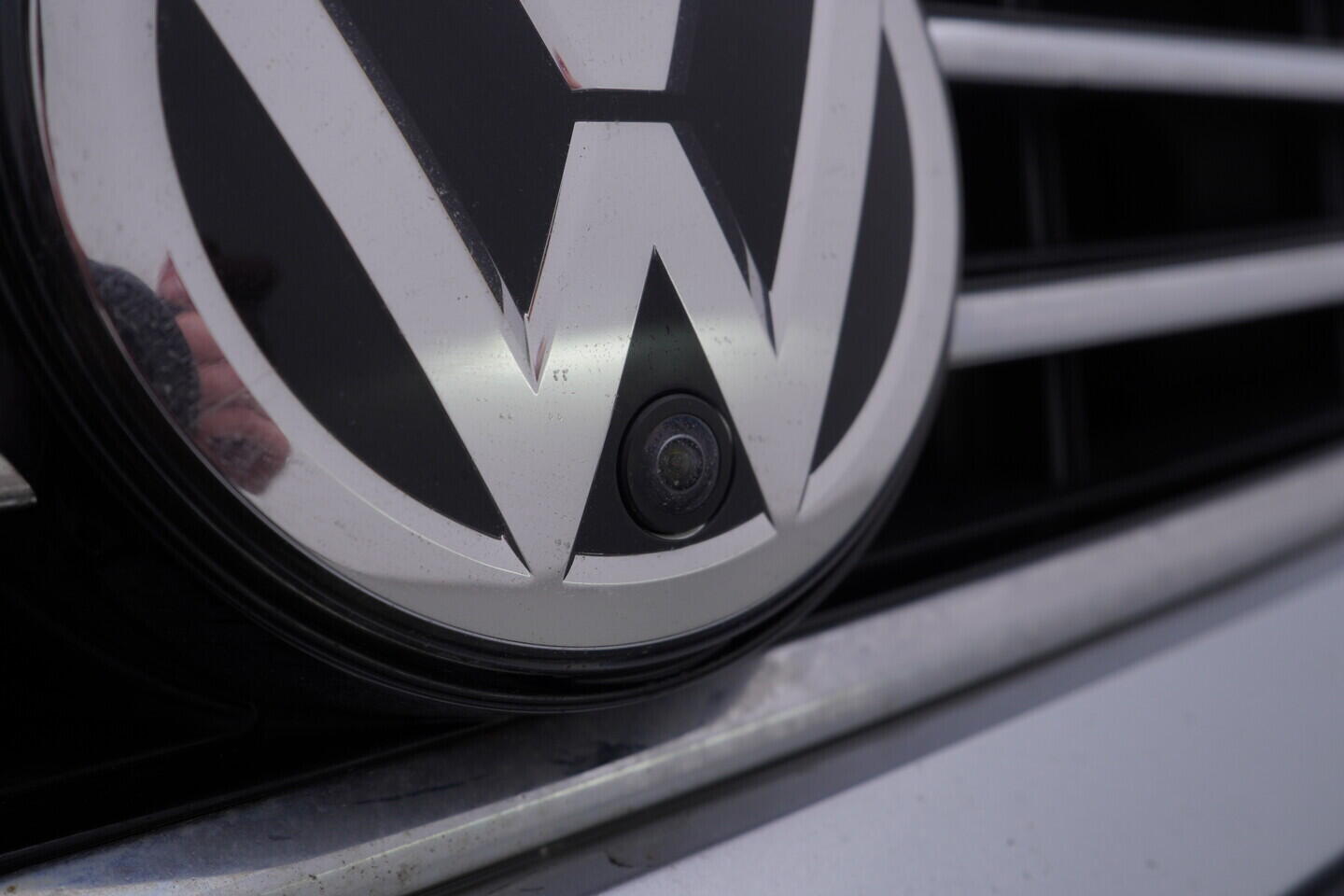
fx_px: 1344
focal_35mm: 36
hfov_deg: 53.1
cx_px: 672
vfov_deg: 36.9
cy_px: 448
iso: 125
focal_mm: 24
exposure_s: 1/125
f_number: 5.6
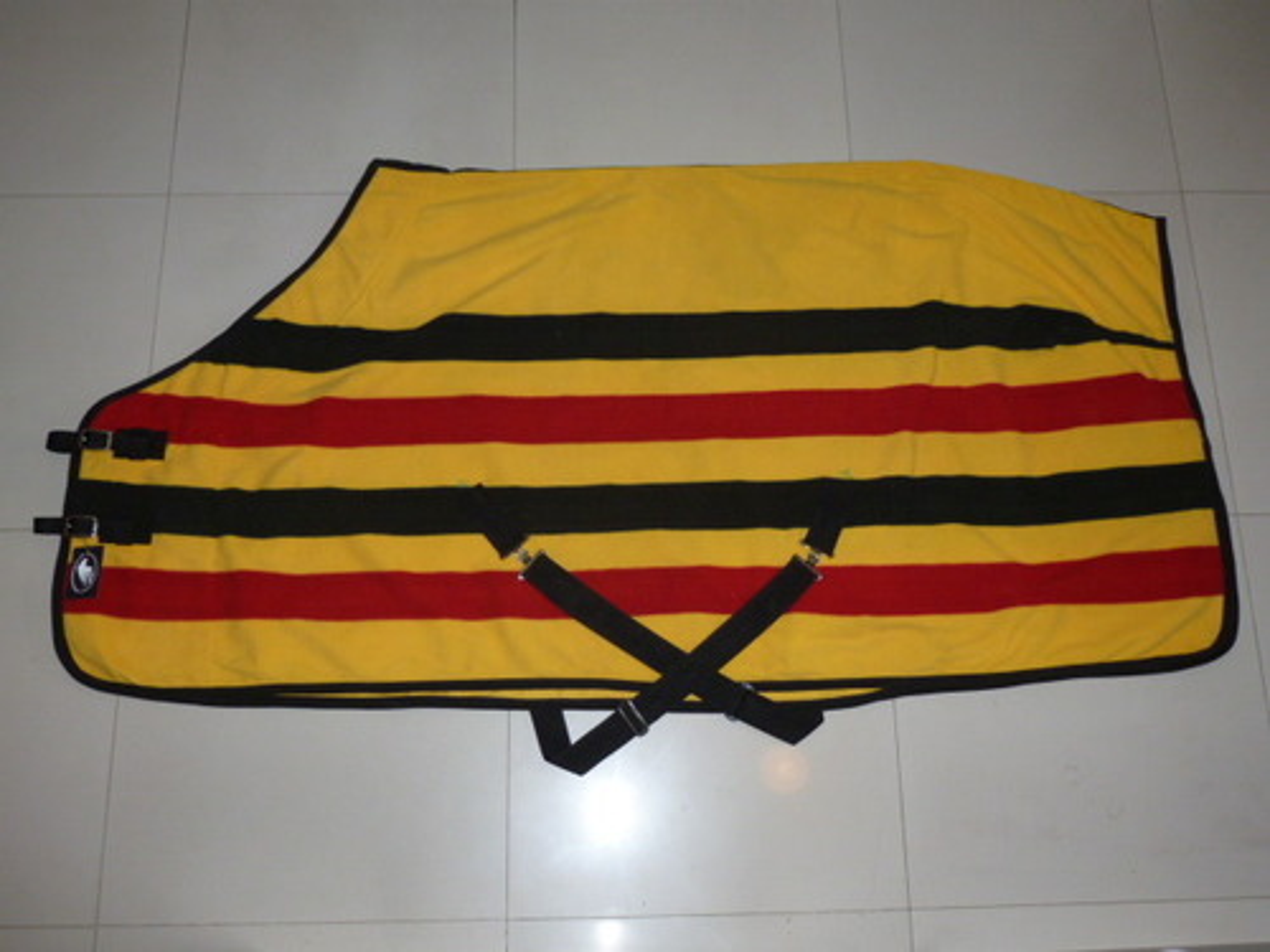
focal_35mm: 30
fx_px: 1101
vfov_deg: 46.8
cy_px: 476
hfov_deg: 60.0
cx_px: 635
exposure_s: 1/60
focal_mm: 5.4
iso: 160
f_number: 3.5
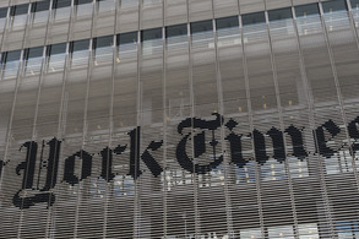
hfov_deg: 31.3
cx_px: 130
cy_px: 119
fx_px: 638
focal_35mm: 64
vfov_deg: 21.2
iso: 100
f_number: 5.6
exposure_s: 1/200
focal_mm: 24
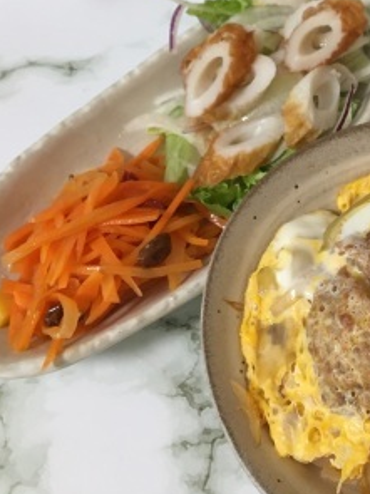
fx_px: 841
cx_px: 306
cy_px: 109
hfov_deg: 24.3
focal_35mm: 59
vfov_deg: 32.0
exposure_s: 1/30
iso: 125
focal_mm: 4.15
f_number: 2.2
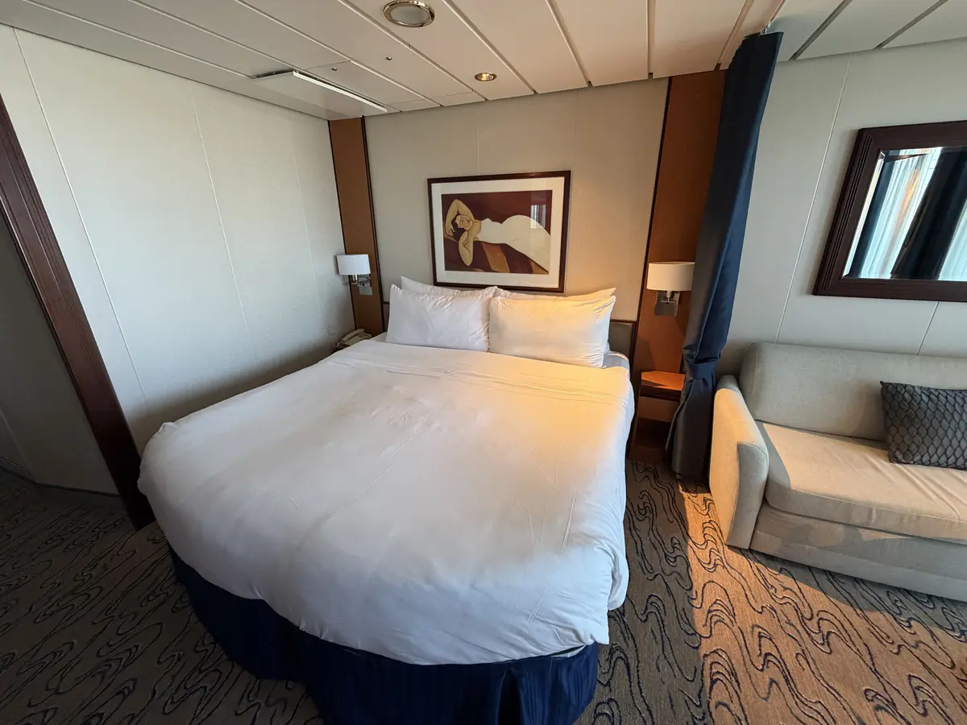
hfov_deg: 102.1
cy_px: 362
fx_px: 391
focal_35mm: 14
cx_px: 484
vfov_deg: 85.7
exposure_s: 1/85
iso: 320
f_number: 2.2
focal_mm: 2.22
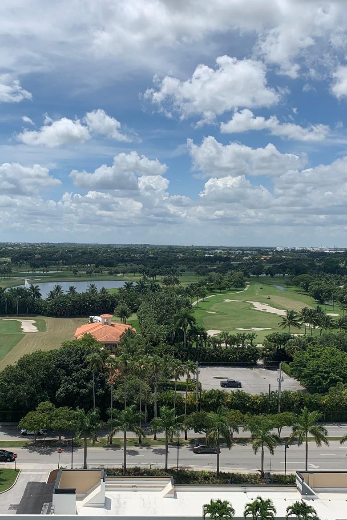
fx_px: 535
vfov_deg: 51.9
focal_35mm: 37
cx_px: 142
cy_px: 256
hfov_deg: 35.9
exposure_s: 1/4274
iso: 25
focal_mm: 4.25
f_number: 1.8
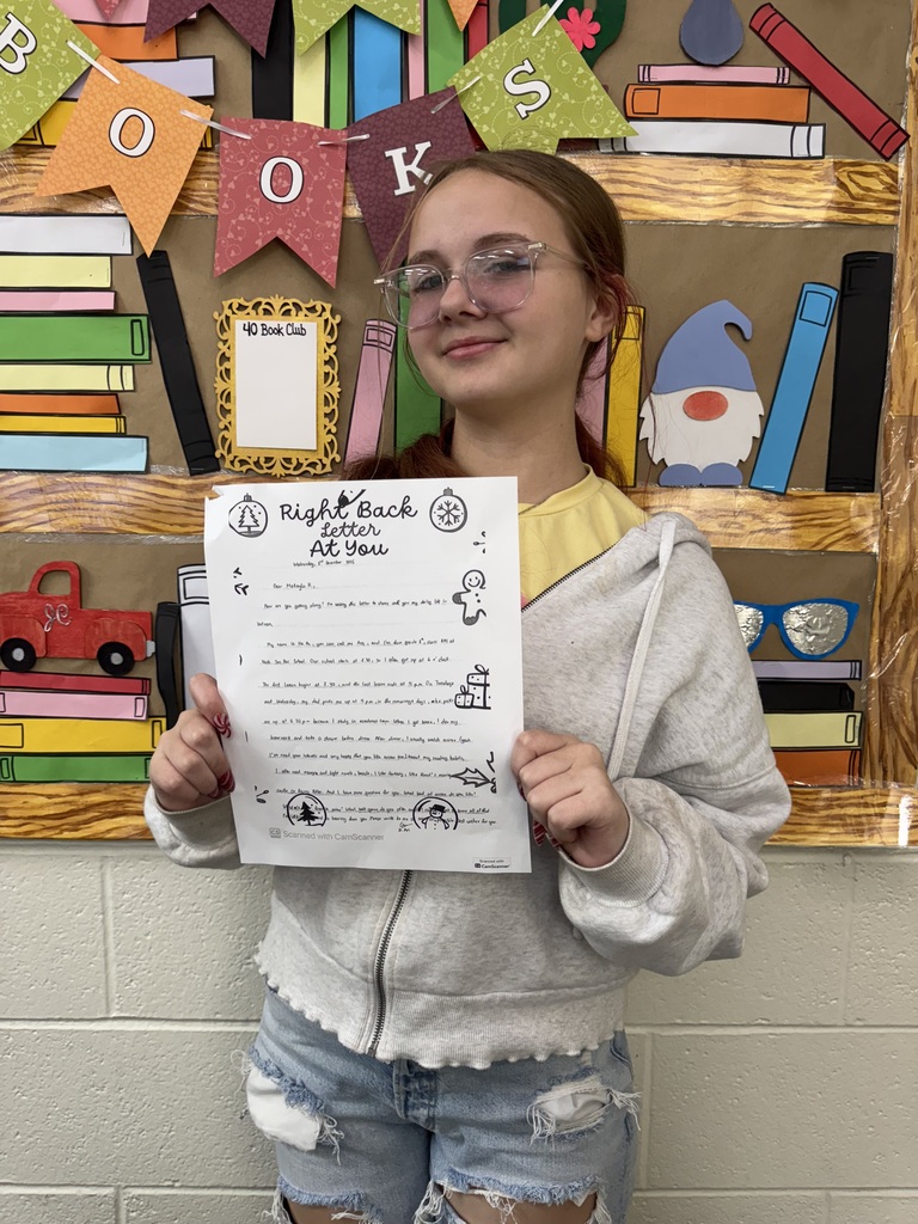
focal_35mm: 24
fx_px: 849
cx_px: 459
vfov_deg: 71.6
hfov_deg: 56.8
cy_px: 612
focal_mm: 6.76
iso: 200
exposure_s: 1/120
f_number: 1.78
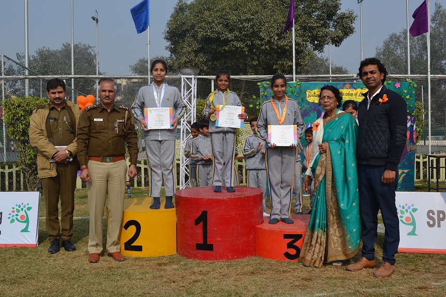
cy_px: 148
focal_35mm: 39
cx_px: 223
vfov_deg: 34.2
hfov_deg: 49.6
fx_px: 483
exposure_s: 1/250
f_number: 8
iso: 100
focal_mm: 26
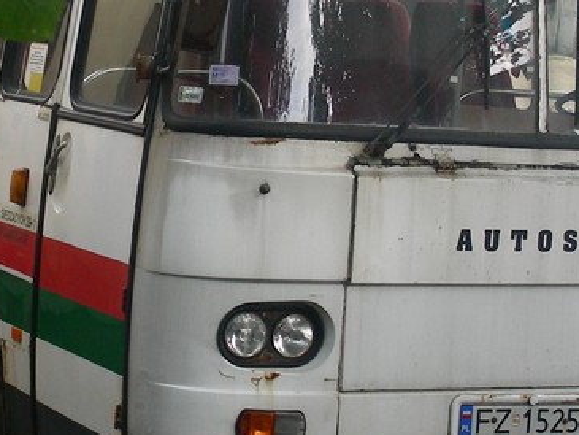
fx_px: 2393
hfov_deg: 13.8
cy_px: 155
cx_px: 209
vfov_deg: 10.4
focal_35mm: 143
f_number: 4
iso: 50
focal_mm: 9.7
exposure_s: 1/108
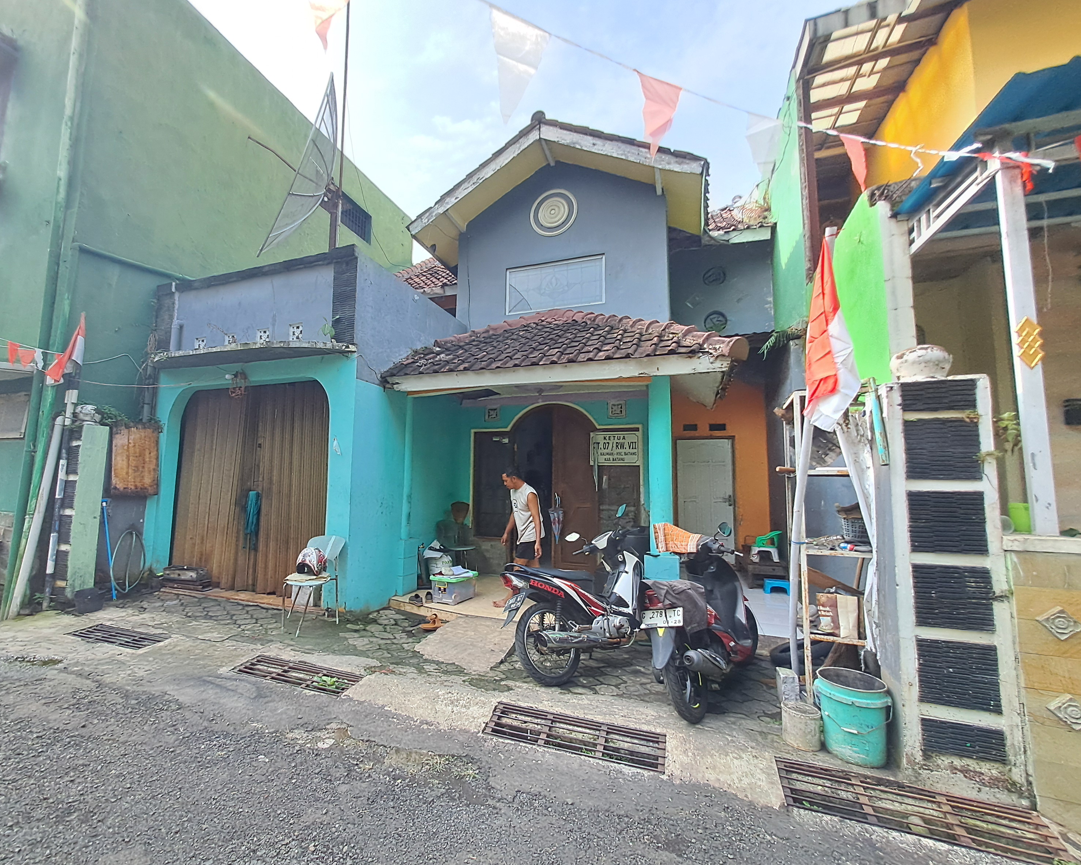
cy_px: 429
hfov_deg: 100.4
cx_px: 492
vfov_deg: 88.0
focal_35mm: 14
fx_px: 448
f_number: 2.2
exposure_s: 1/469
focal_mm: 1.42
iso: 40
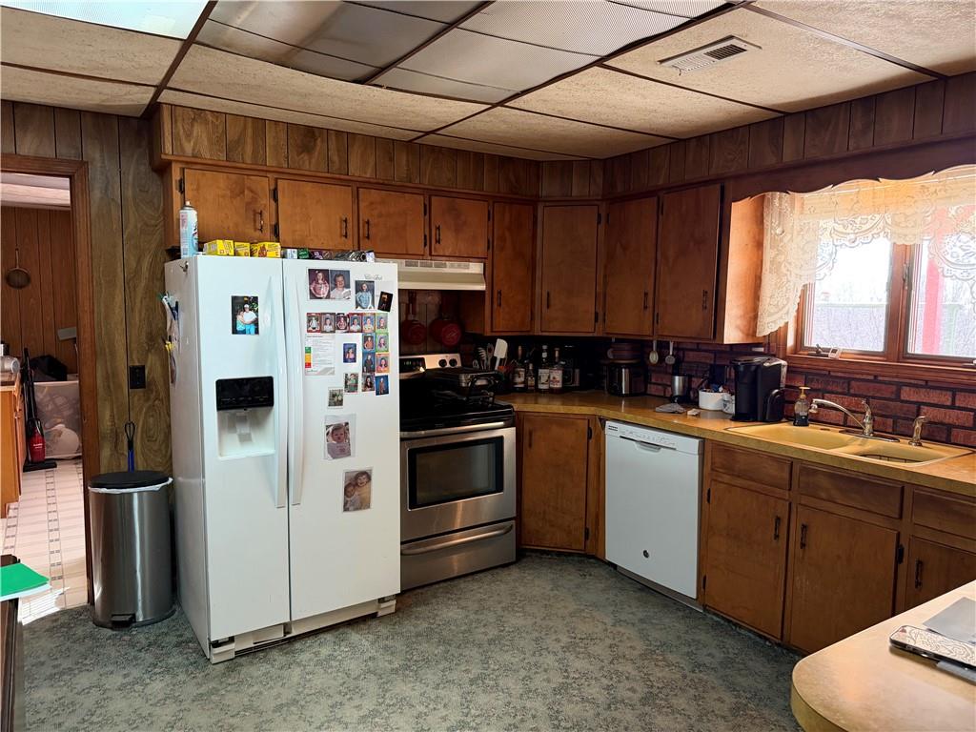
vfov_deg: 56.8
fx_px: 677
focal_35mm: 24
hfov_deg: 71.6
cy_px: 366
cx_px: 488
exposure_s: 1/60
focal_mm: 6.76
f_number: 1.78
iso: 500
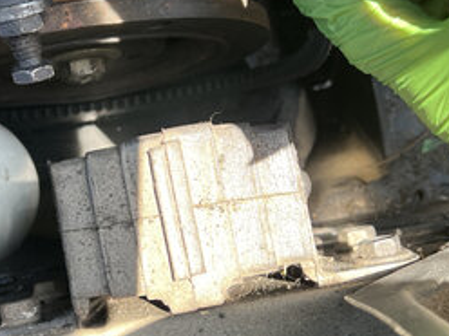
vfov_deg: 23.6
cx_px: 197
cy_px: 201
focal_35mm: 62
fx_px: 804
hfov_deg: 31.2
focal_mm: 5.7
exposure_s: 1/129
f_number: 1.5
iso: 32
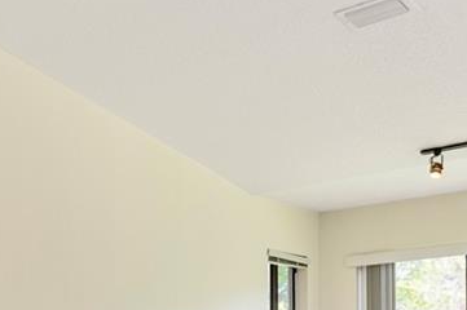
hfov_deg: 24.5
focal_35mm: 73
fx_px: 949
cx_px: -123
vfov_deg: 17.5
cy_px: 391
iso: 80
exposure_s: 1/80
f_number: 9
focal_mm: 11
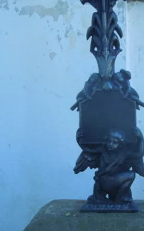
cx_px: 112
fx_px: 434
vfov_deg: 29.8
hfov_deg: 18.7
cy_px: 116
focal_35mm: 69
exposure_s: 1/400
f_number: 4
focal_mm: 8.7
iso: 400
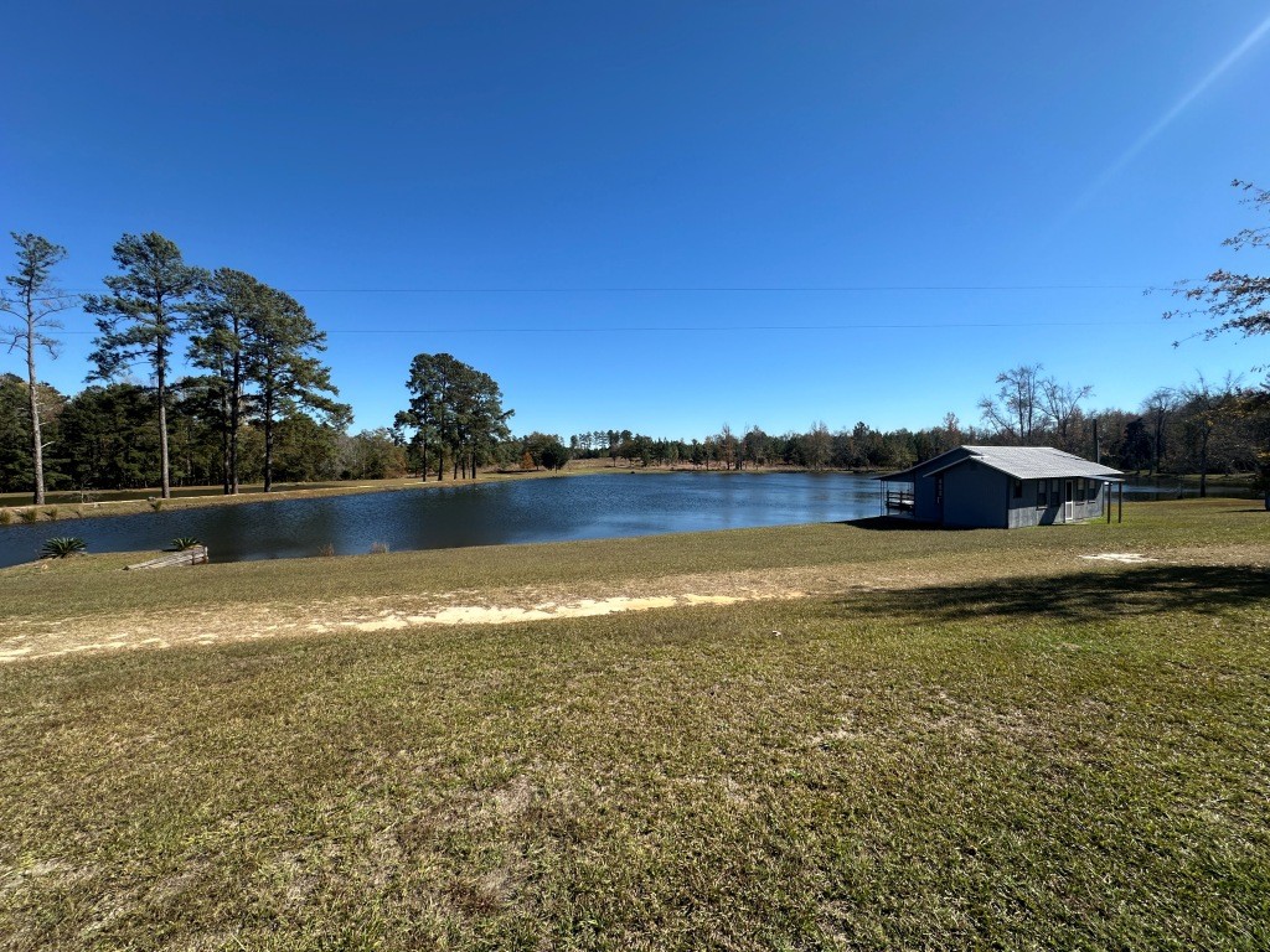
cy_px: 476
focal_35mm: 14
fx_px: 514
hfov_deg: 102.1
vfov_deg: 85.7
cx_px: 635
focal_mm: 2.22
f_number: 2.2
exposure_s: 1/2257
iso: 50
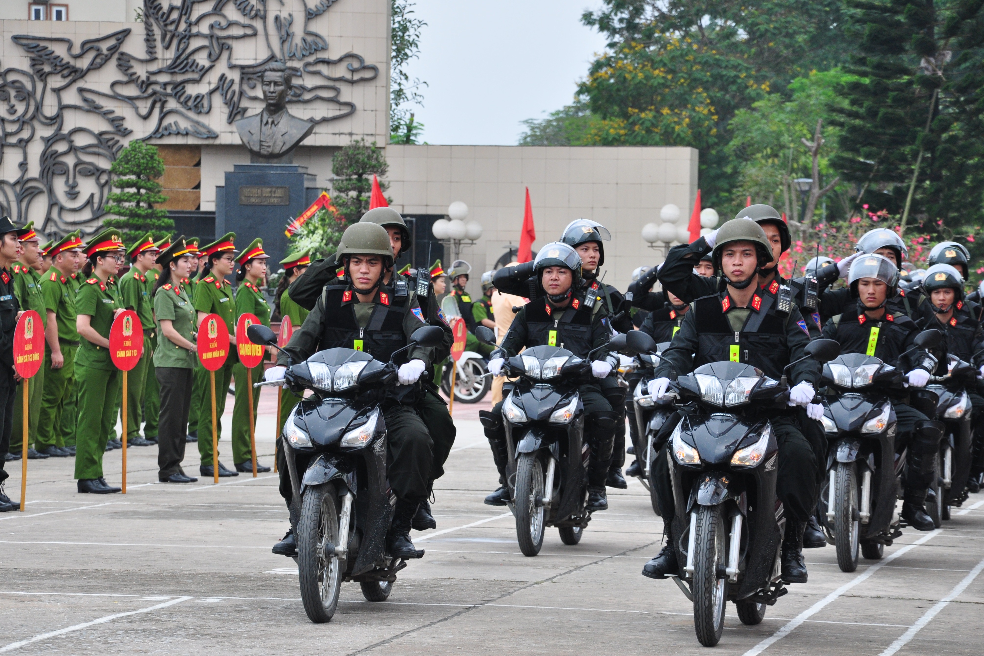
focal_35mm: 158
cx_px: 492
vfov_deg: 8.7
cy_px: 328
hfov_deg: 13.0
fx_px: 4304
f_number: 6.3
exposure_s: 1/500
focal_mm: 105
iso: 500
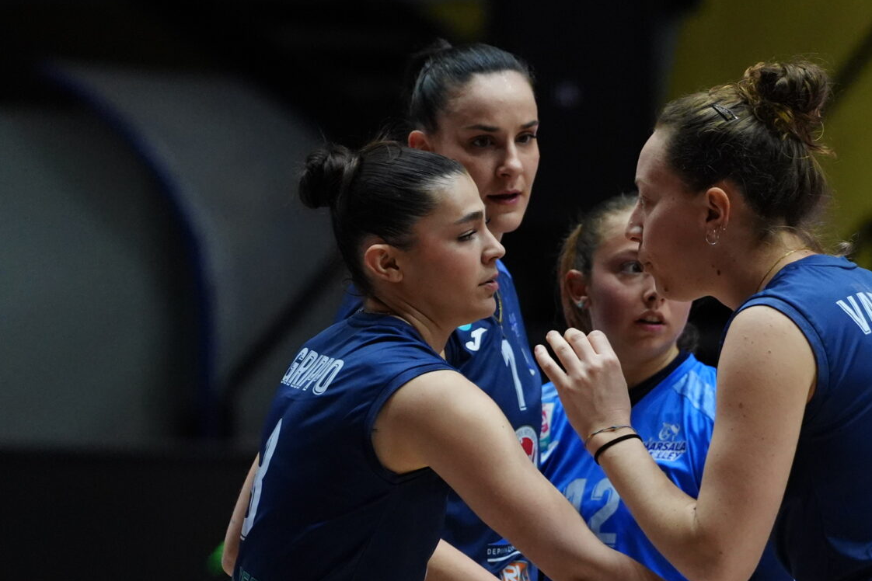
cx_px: 628
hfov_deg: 5.4
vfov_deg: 3.6
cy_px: 487
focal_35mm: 381
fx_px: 9228
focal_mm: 167
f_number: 2.8
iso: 4000
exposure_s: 1/1600
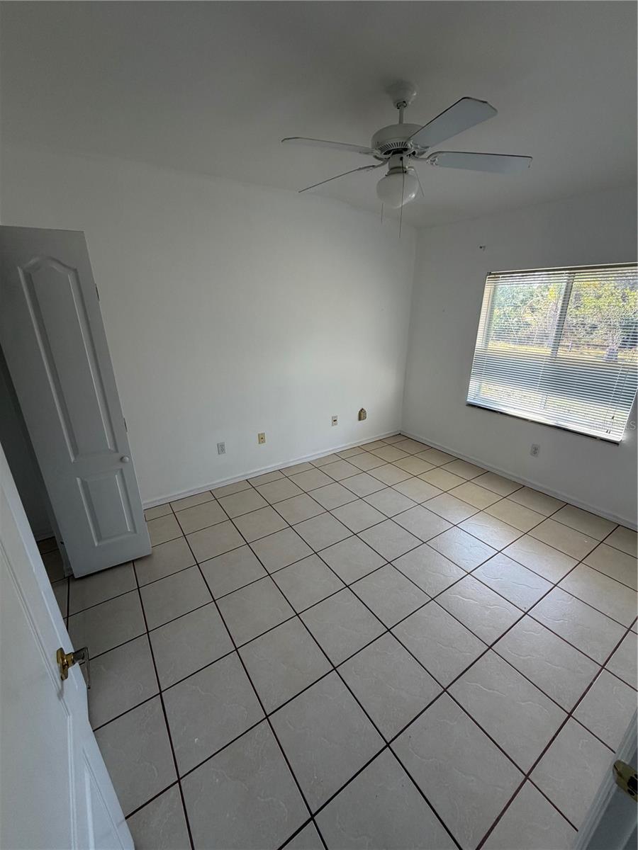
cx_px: 319
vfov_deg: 102.1
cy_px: 425
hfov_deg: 85.7
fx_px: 344
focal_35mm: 14
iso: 125
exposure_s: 1/121
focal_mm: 2.22
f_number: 2.2
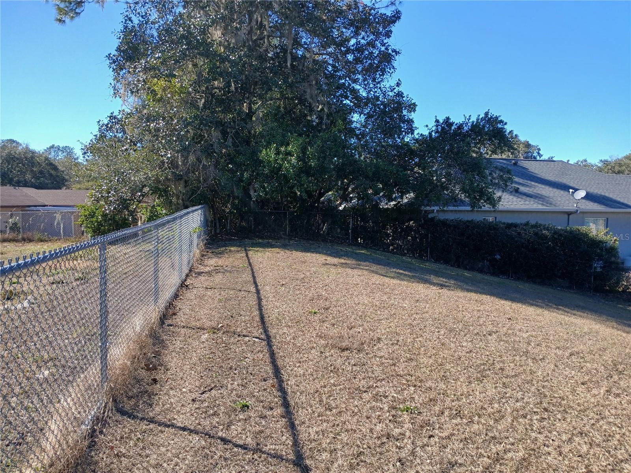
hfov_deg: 67.3
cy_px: 236
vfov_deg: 53.1
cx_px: 316
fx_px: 474
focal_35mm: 26
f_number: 1.8
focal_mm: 3.98
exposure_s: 1/284
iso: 20
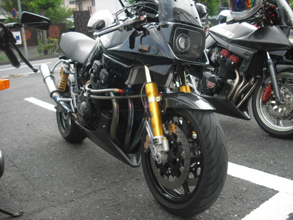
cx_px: 146
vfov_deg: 37.7
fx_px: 322
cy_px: 110
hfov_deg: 49.0
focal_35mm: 38
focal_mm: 6.2
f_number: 2.8
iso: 100
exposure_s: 1/400
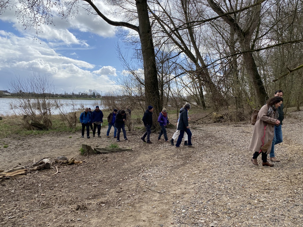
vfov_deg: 53.1
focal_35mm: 26
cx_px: 152
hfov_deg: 67.3
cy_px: 114
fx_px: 228
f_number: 1.8
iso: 32
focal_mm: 4.25
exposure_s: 1/2967
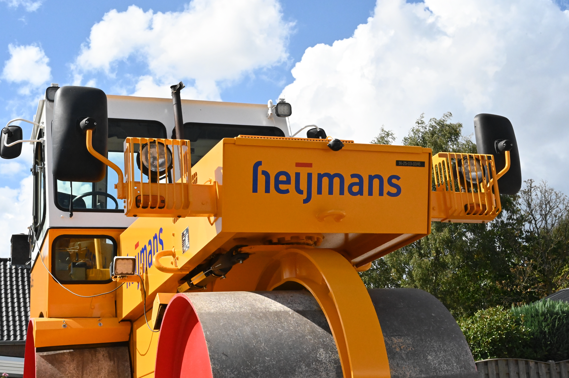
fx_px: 821
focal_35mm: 52
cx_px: 284
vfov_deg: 26.0
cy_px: 189
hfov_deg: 38.2
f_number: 22
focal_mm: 52
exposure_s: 1/2500
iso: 8000
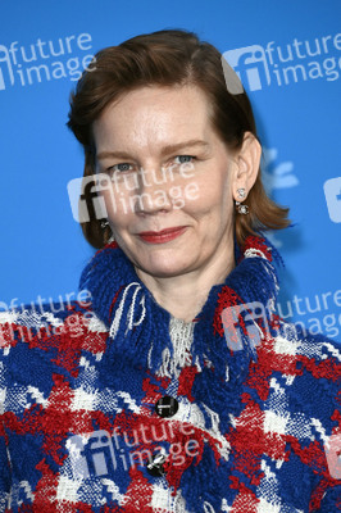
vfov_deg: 10.3
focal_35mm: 200
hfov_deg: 6.9
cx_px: 170
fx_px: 2846
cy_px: 256
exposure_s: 1/250
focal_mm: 200
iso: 1000
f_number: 5.6
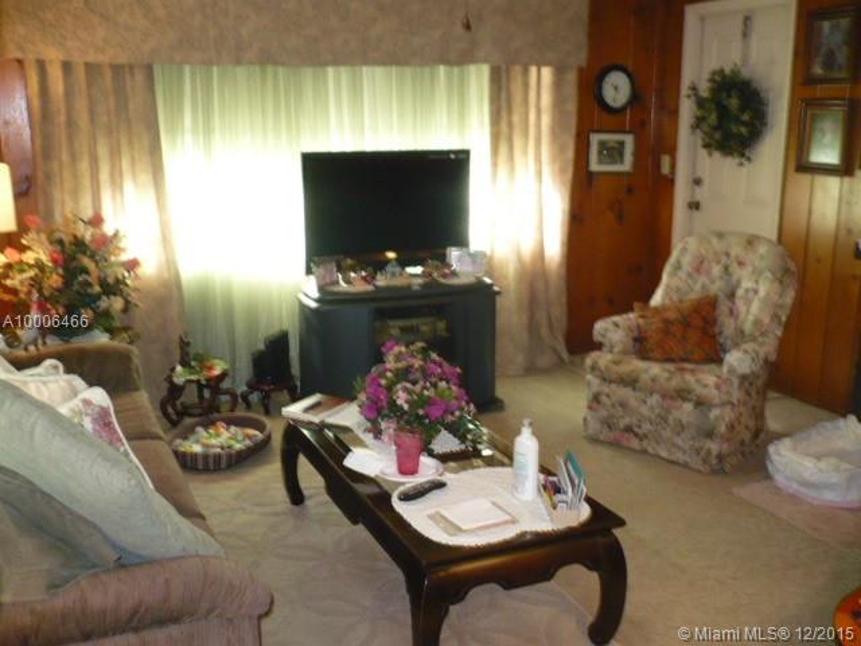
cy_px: 323
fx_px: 871
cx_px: 430
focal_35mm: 35
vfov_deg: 40.7
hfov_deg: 52.6
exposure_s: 1/30
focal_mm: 5.8
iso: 250
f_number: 2.8
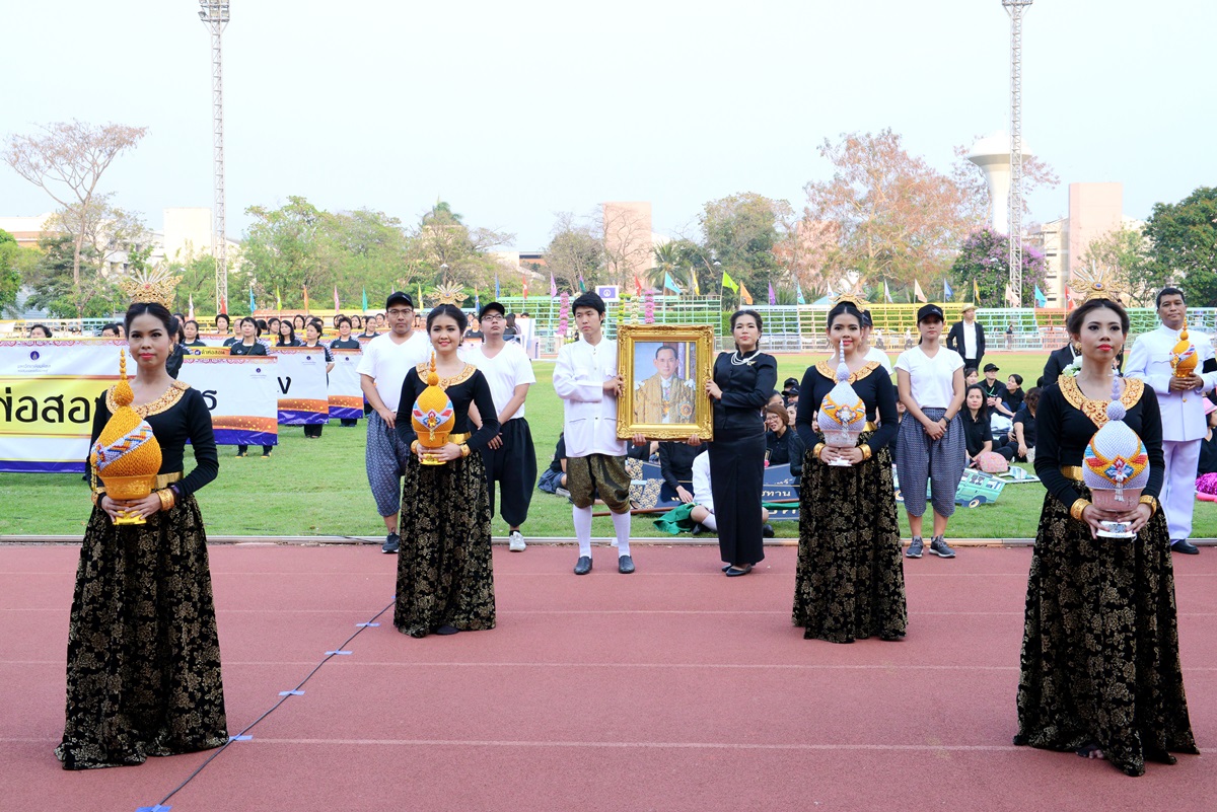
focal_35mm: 42
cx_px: 608
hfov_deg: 46.4
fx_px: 1420
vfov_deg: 31.9
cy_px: 406
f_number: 11
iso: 1000
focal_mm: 42
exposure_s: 1/320
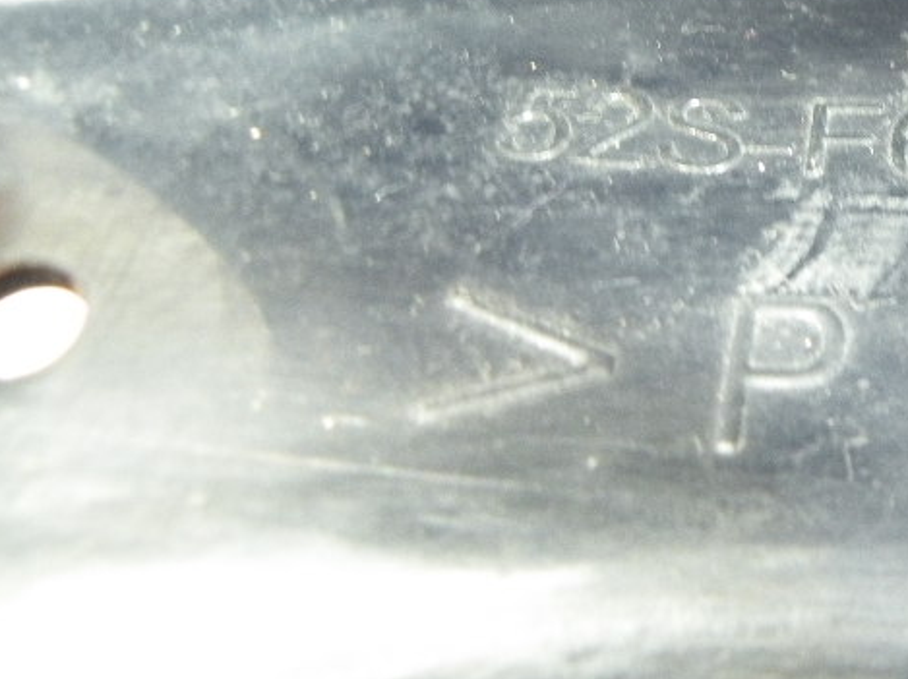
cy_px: 2
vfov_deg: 23.7
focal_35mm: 59
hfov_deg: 30.0
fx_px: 1546
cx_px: 951
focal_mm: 4.7
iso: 400
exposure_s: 1/21.1
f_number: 2.8
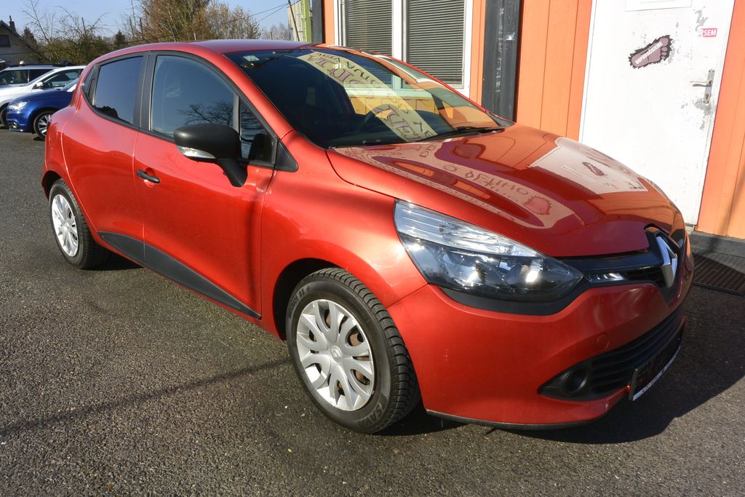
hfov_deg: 67.4
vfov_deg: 47.9
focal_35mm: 27
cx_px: 372
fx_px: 559
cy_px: 248
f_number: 11
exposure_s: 1/250
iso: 160
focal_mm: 10
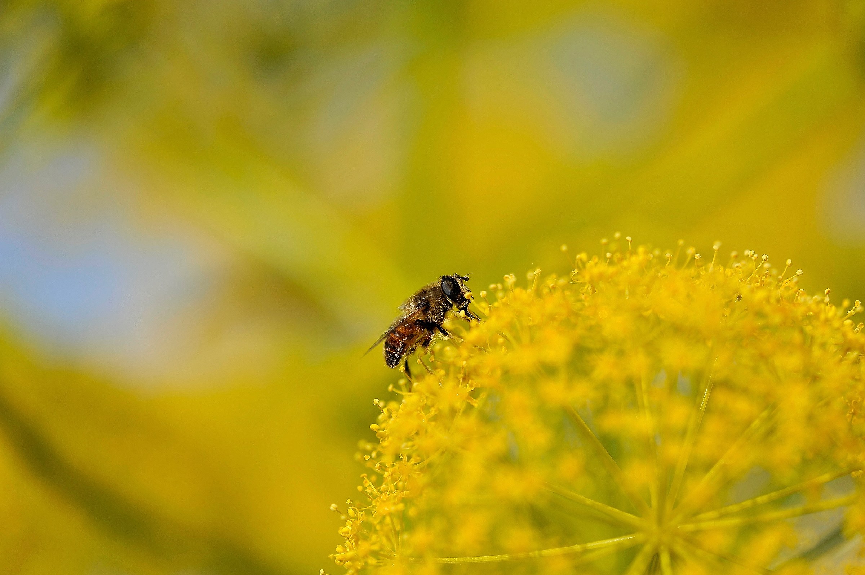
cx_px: 432
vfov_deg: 13.0
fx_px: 2521
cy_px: 288
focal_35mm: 105
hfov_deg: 19.5
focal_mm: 105
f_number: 5
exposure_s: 1/1250
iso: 200
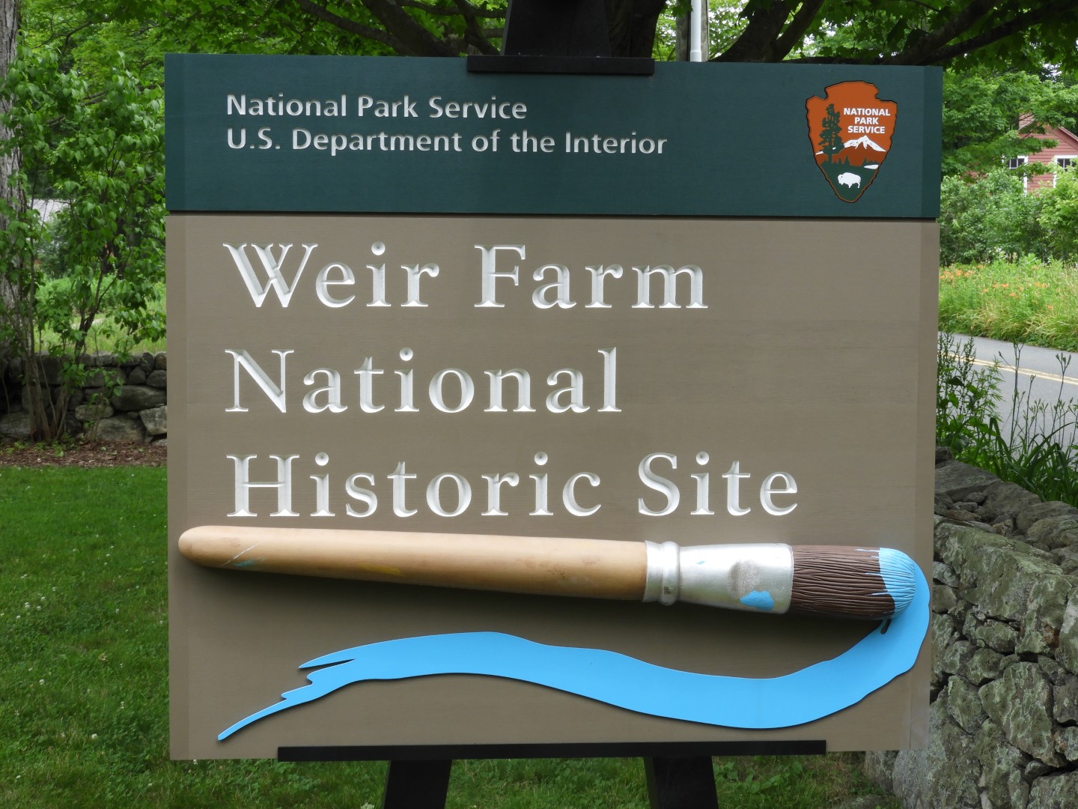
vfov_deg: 24.4
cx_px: 539
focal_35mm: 60
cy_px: 404
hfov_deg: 32.2
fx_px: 1869
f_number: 4.2
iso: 100
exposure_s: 1/200
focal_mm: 10.7
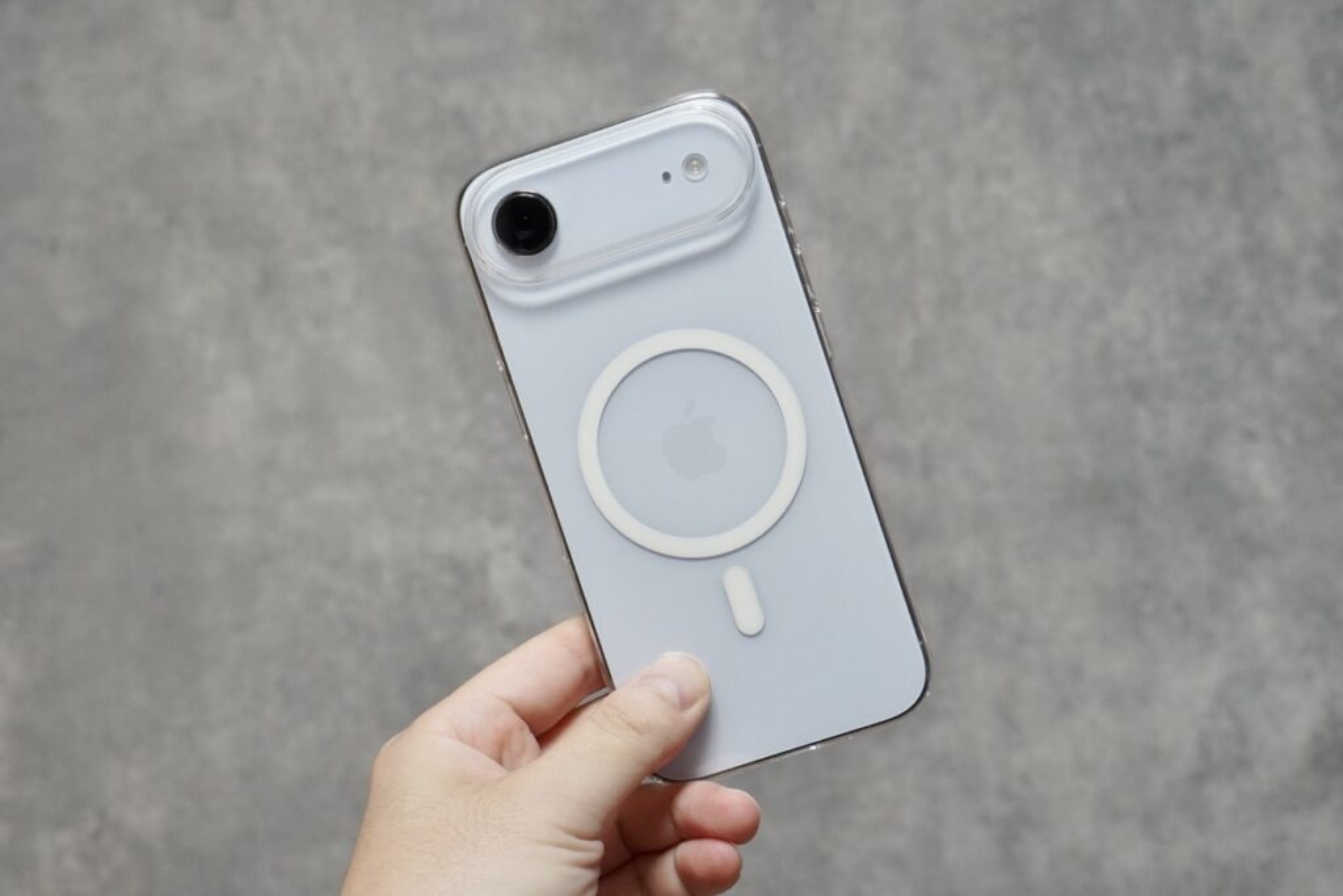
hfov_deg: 37.8
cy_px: 448
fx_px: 1959
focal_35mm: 52
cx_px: 672
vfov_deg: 25.8
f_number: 6.3
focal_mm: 35
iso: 1250
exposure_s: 1/60
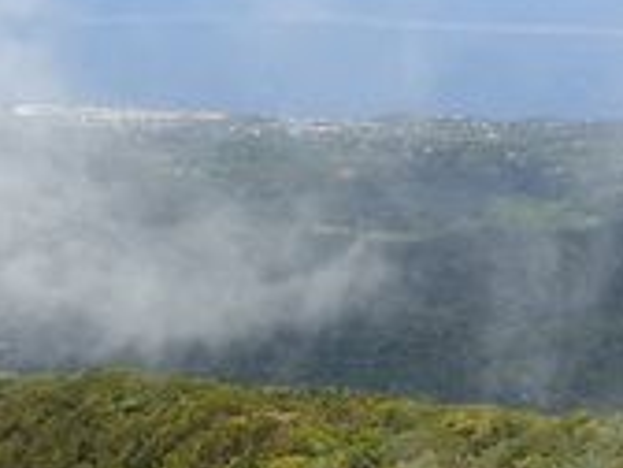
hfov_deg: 15.9
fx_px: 2232
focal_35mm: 124
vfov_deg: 11.9
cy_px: 345
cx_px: 349
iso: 50
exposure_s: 1/1374
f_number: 2.4
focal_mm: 4.3
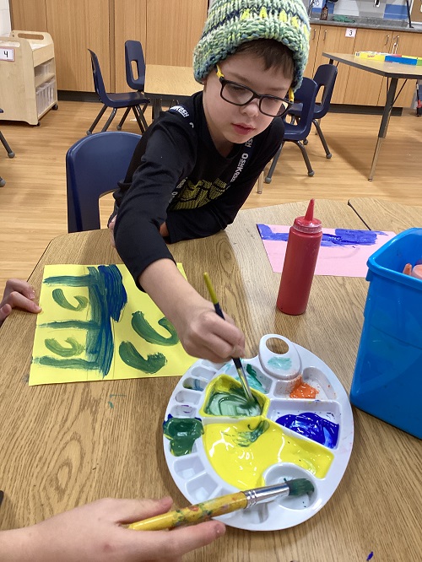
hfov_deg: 45.5
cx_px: 211
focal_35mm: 31
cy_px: 281
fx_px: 504
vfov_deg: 58.3
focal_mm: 3.3
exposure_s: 1/50
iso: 100
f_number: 2.4
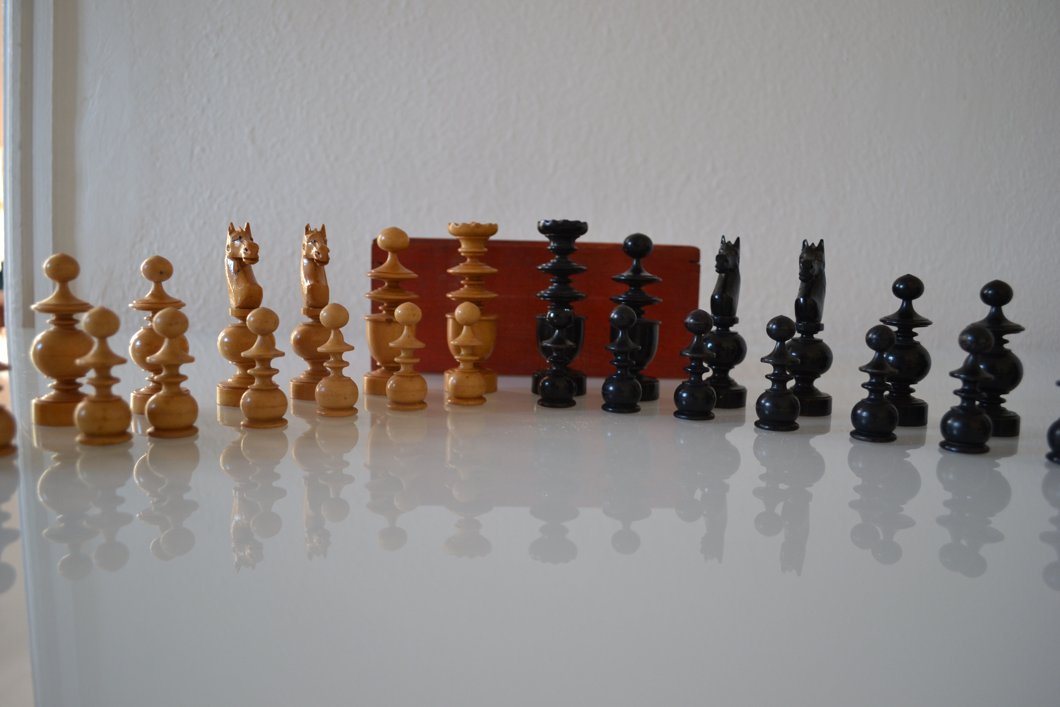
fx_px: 795
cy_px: 354
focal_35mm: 27
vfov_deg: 47.9
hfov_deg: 67.4
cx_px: 530
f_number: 3.5
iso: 400
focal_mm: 18
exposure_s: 1/50
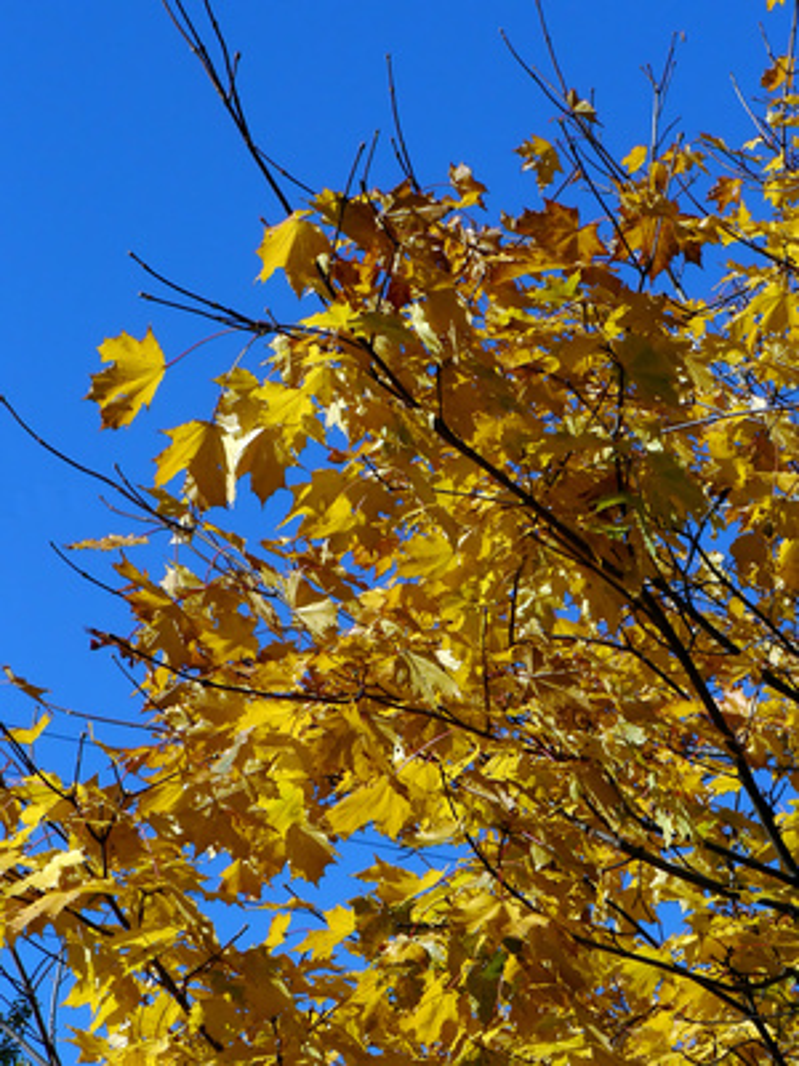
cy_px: 533
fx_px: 4001
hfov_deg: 11.4
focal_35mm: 130
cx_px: 400
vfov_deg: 15.2
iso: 80
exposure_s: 1/1000
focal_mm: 21.6
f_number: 5
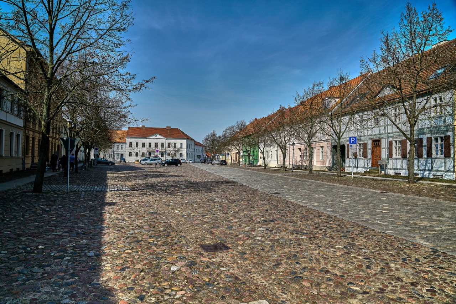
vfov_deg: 53.1
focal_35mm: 24
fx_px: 304
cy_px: 152
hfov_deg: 73.8
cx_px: 228
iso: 100
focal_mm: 24
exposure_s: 1/100
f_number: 8
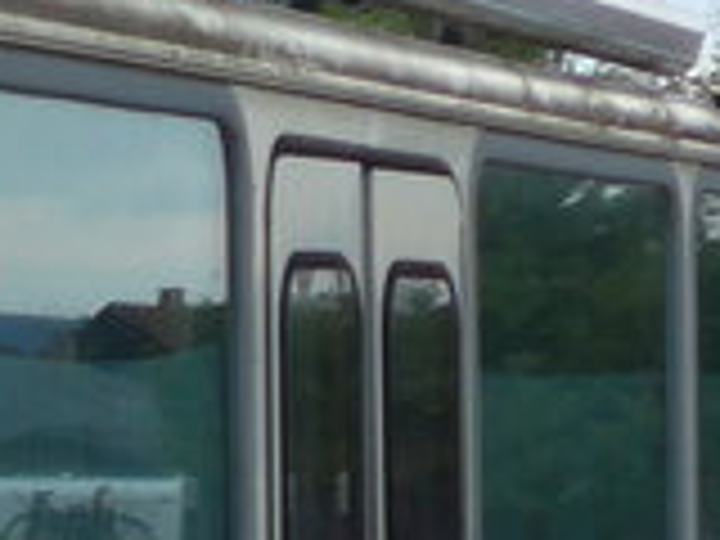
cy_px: 950
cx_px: -1314
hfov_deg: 5.7
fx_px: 6843
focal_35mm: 329
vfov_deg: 4.5
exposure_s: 1/250
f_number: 2.8
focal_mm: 9
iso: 80
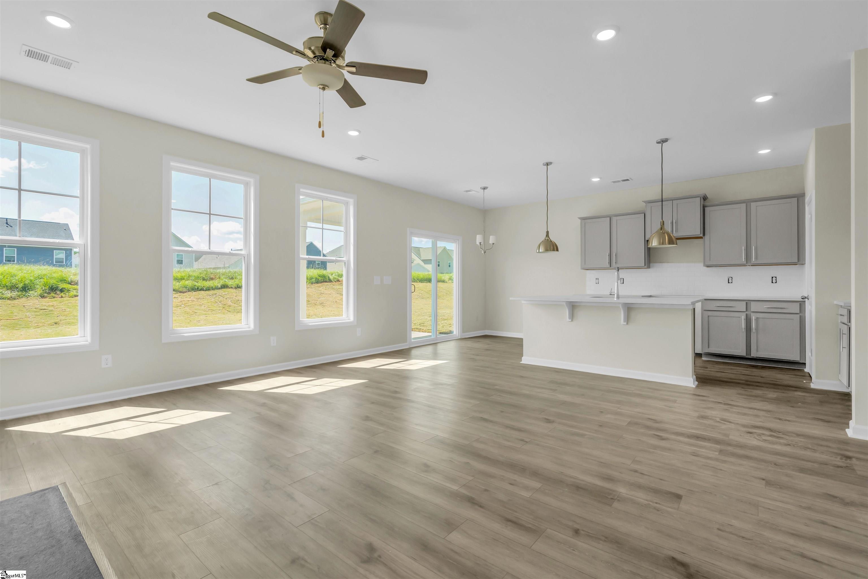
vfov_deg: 73.8
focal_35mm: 16
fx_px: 386
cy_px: 290
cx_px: 434
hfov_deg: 96.7
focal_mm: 16
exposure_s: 1/80
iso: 320
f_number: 9
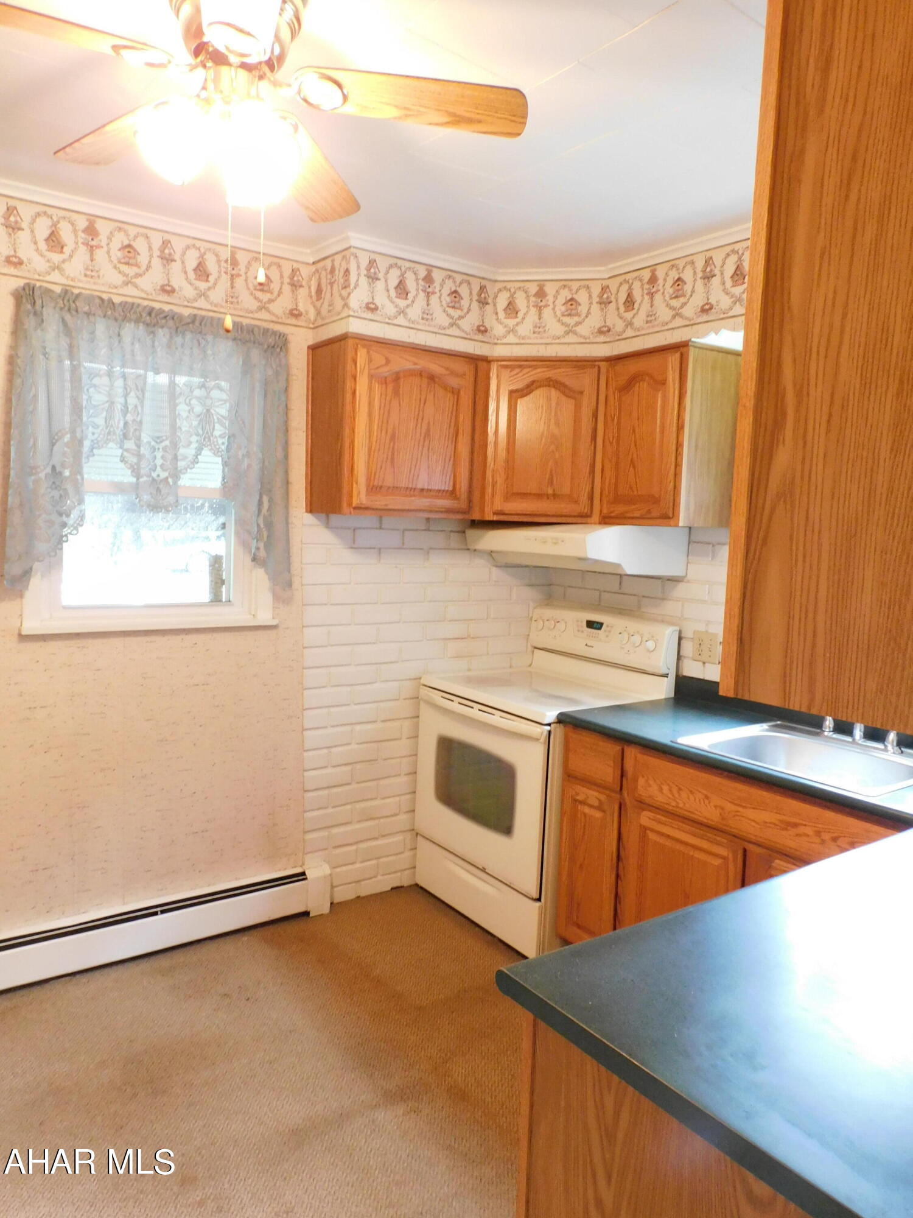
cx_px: 456
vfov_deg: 71.6
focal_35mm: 24
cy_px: 609
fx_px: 844
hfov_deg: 56.8
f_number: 3.3
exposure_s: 1/20
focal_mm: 4.3
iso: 400
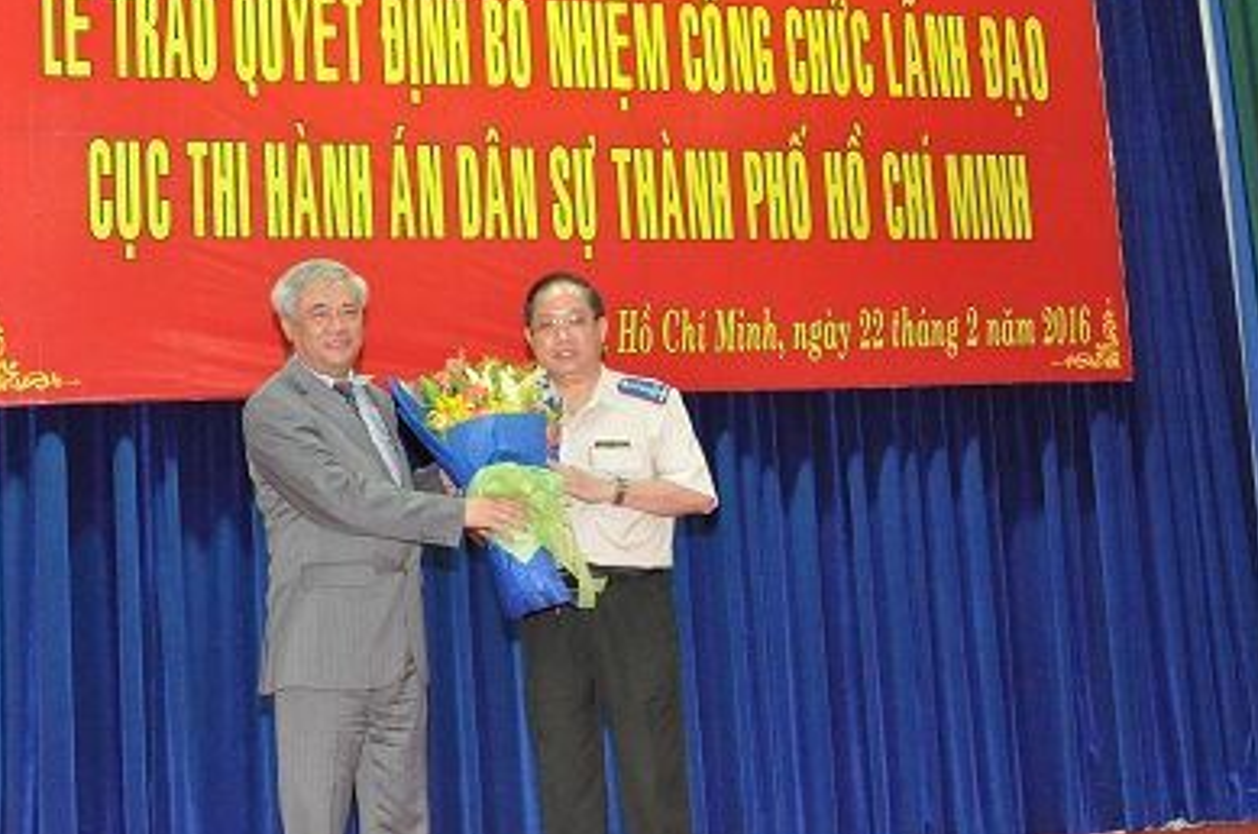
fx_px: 1884
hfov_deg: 36.9
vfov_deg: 24.9
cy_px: 336
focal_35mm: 54
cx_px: 579
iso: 3200
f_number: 8
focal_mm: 28
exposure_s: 1/60
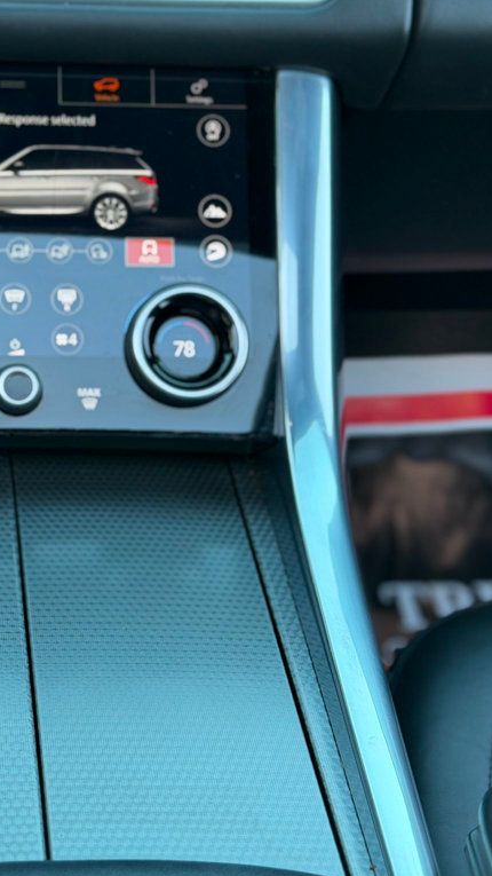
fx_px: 1624
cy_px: 439
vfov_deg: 30.2
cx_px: 55
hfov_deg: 17.0
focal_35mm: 70
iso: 100
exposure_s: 1/80
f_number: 1.78
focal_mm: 6.76
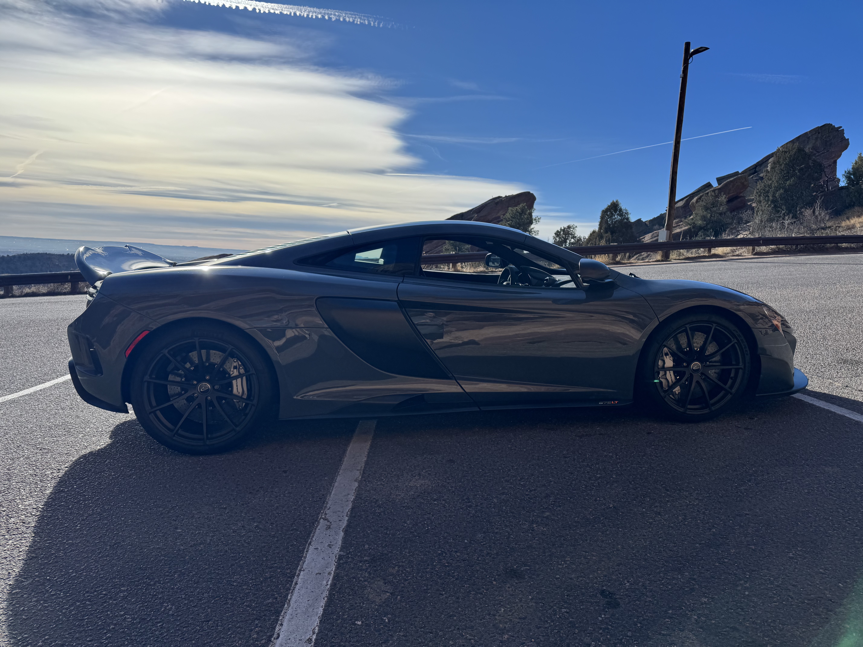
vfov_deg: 56.8
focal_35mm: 24
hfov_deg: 71.6
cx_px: 432
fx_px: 598
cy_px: 324
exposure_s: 1/6410
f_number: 1.78
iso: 80
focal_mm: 6.76
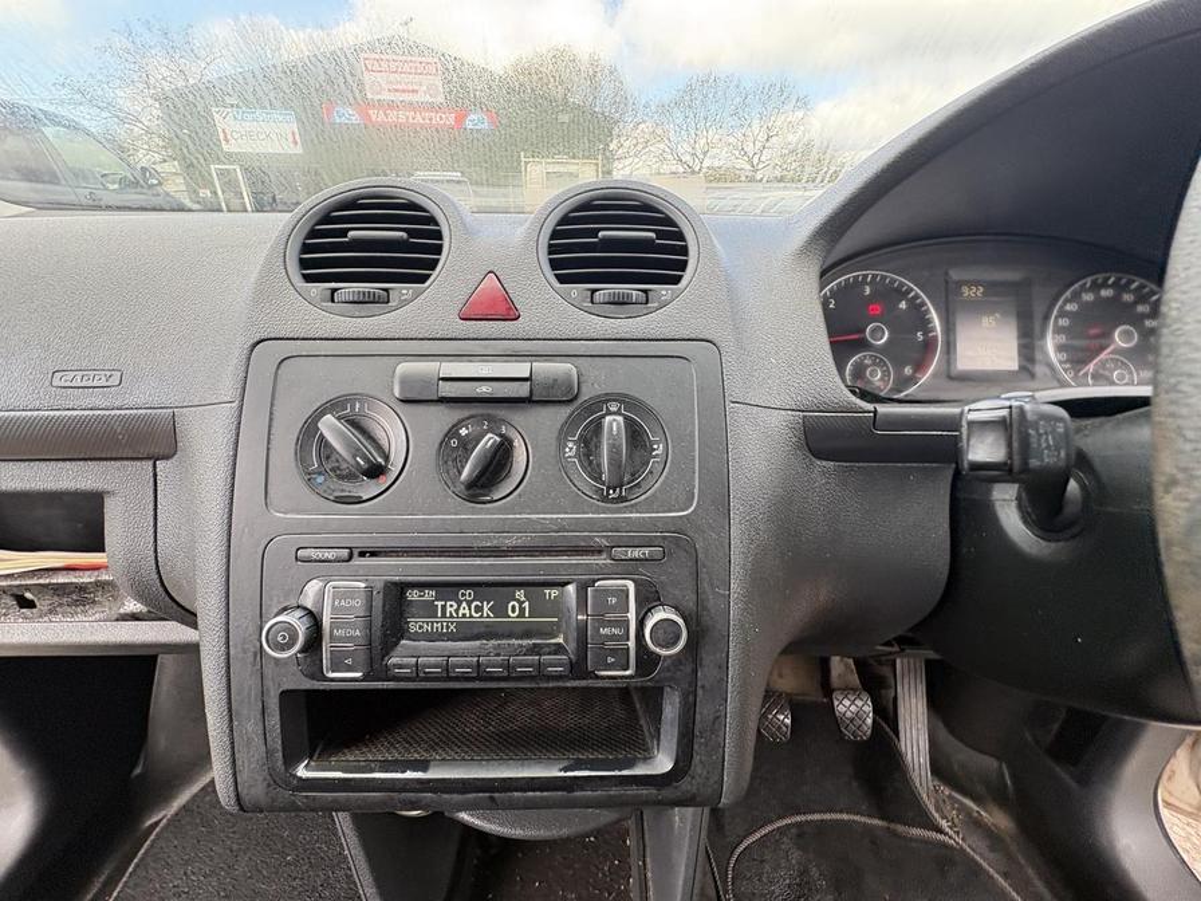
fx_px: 486
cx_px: 600
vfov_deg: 85.7
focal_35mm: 14
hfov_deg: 102.1
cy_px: 450
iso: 125
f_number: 2.2
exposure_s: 1/99
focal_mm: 2.22
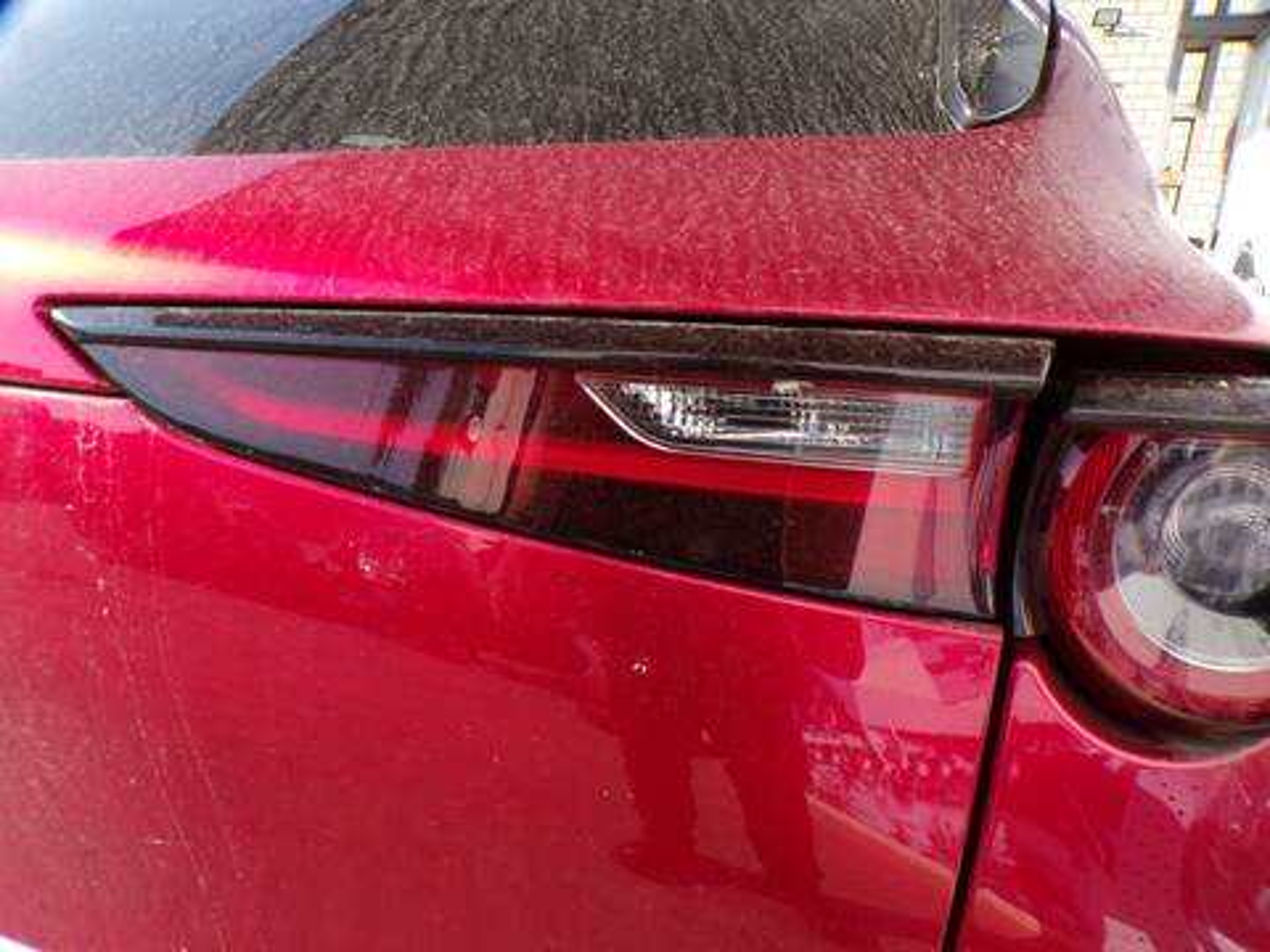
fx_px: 881
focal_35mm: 24
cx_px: 635
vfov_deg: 56.8
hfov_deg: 71.6
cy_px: 476
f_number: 5.8
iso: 100
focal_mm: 4.3
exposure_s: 1/140
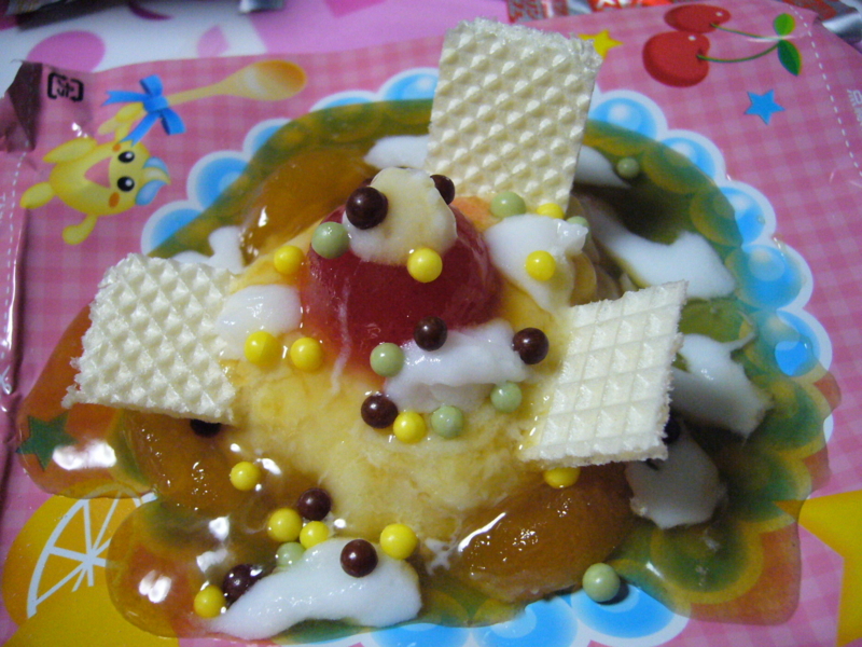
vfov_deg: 40.7
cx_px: 431
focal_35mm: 35
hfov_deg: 52.6
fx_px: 872
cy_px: 324
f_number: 2.8
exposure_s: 1/30
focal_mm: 5.8
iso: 400
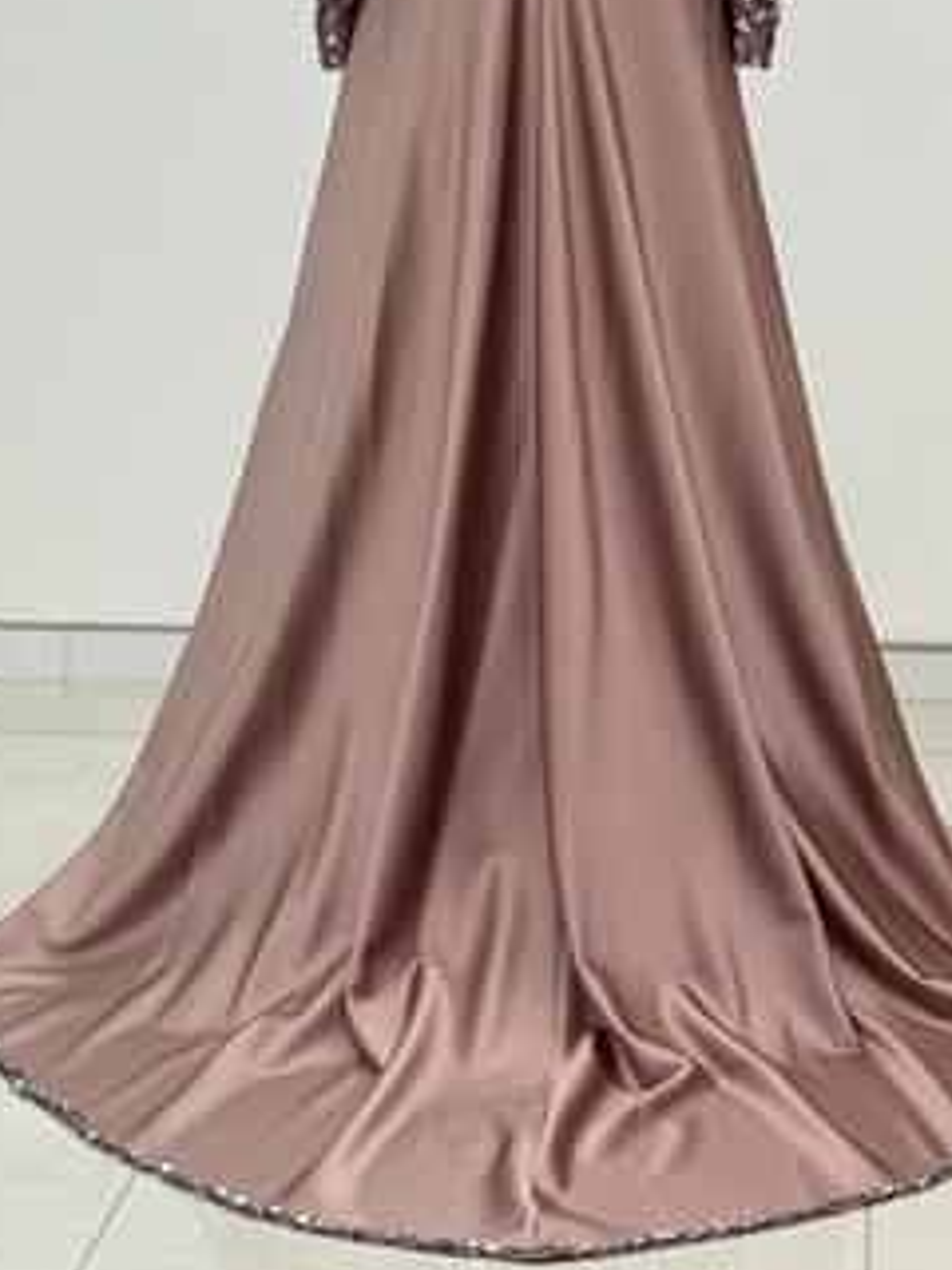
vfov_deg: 24.7
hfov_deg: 18.9
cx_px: 555
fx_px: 2860
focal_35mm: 78
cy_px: 270
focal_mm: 6.76
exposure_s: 1/712
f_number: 1.78
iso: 80
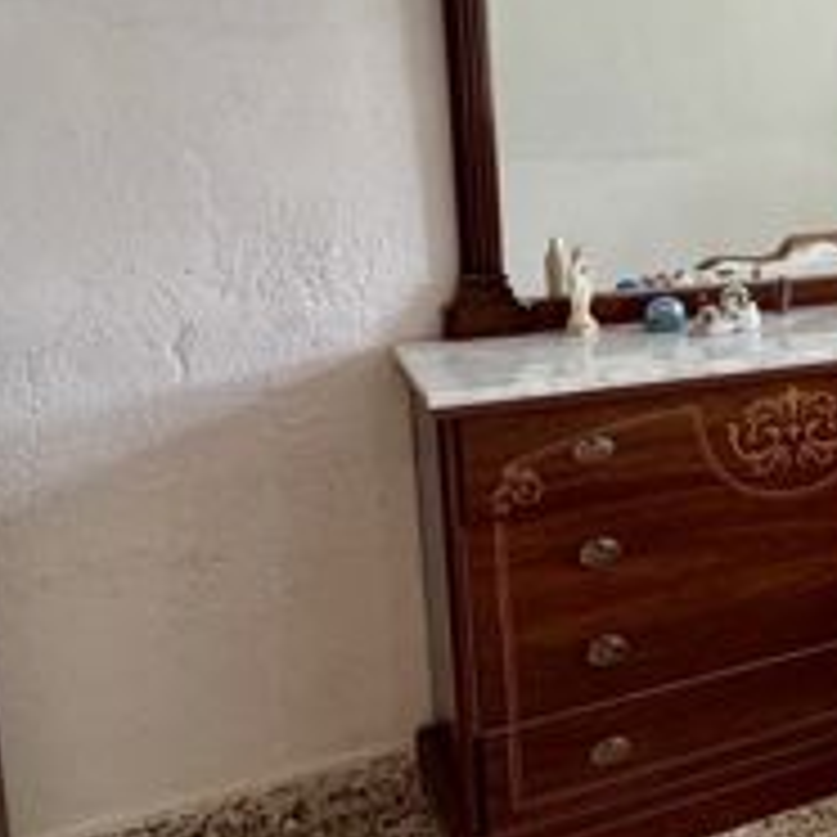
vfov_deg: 35.7
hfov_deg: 27.4
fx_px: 1286
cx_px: 1195
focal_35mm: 47
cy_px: 274
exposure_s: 1/99
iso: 250
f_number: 2.2
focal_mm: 2.22
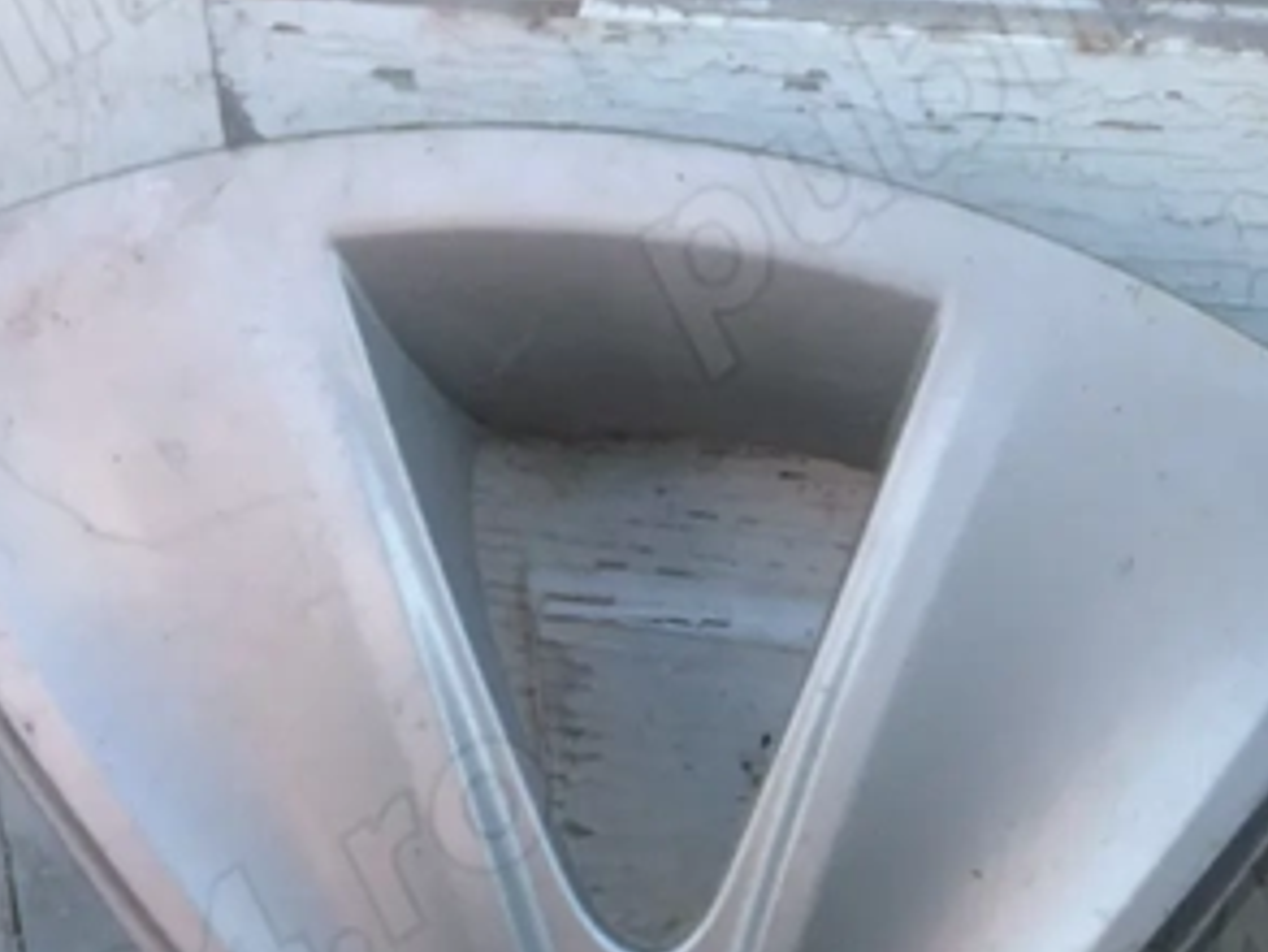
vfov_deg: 14.5
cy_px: 1160
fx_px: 3628
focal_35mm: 99
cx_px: 1601
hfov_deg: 18.6
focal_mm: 4.15
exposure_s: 1/132
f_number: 2.2
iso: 32
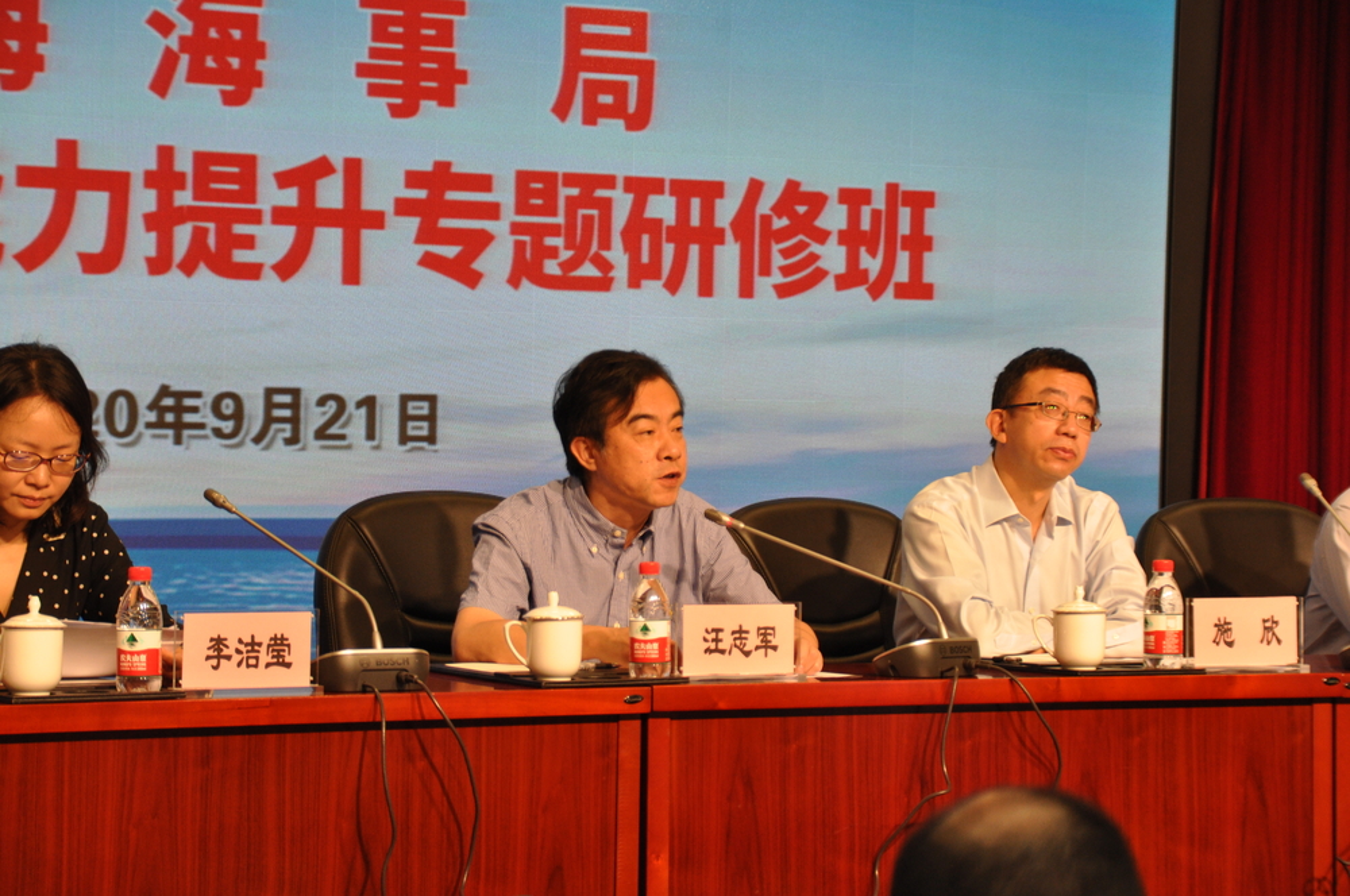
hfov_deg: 20.9
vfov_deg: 14.0
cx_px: 675
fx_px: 3651
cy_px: 448
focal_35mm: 98
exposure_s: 1/125
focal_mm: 65
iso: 640
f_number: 5
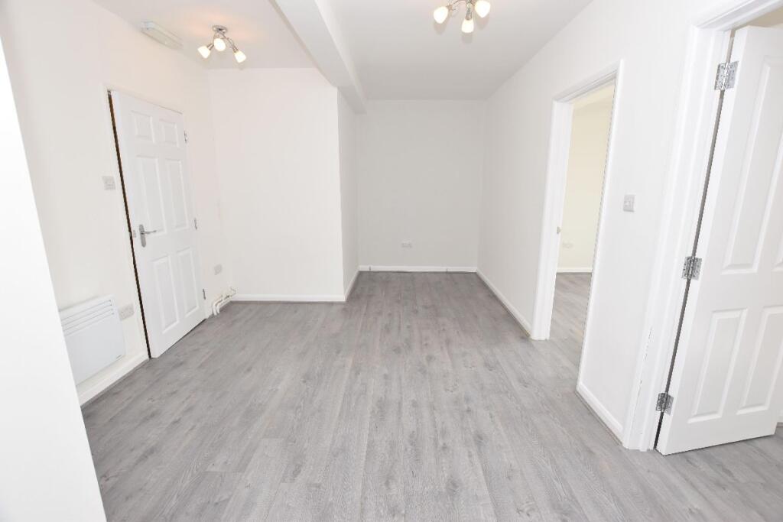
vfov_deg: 77.3
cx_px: 392
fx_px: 326
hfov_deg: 100.4
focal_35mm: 15
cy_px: 261
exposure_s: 1/200
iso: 400
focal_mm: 10
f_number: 5
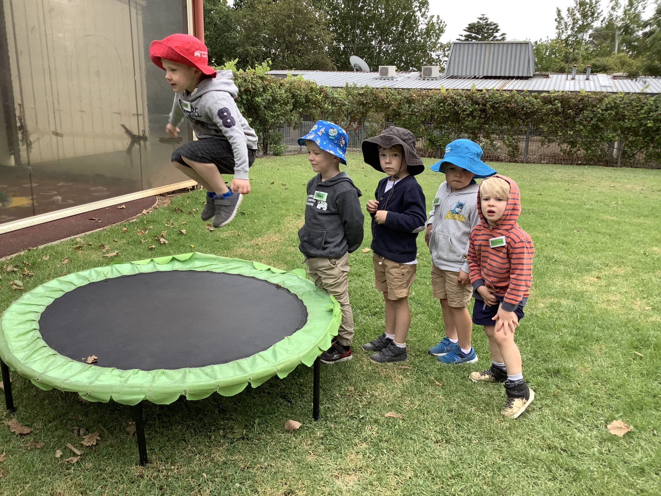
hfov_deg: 58.4
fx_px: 592
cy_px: 248
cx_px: 330
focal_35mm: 31
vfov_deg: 45.4
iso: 25
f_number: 2.4
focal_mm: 3.3
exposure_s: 1/279
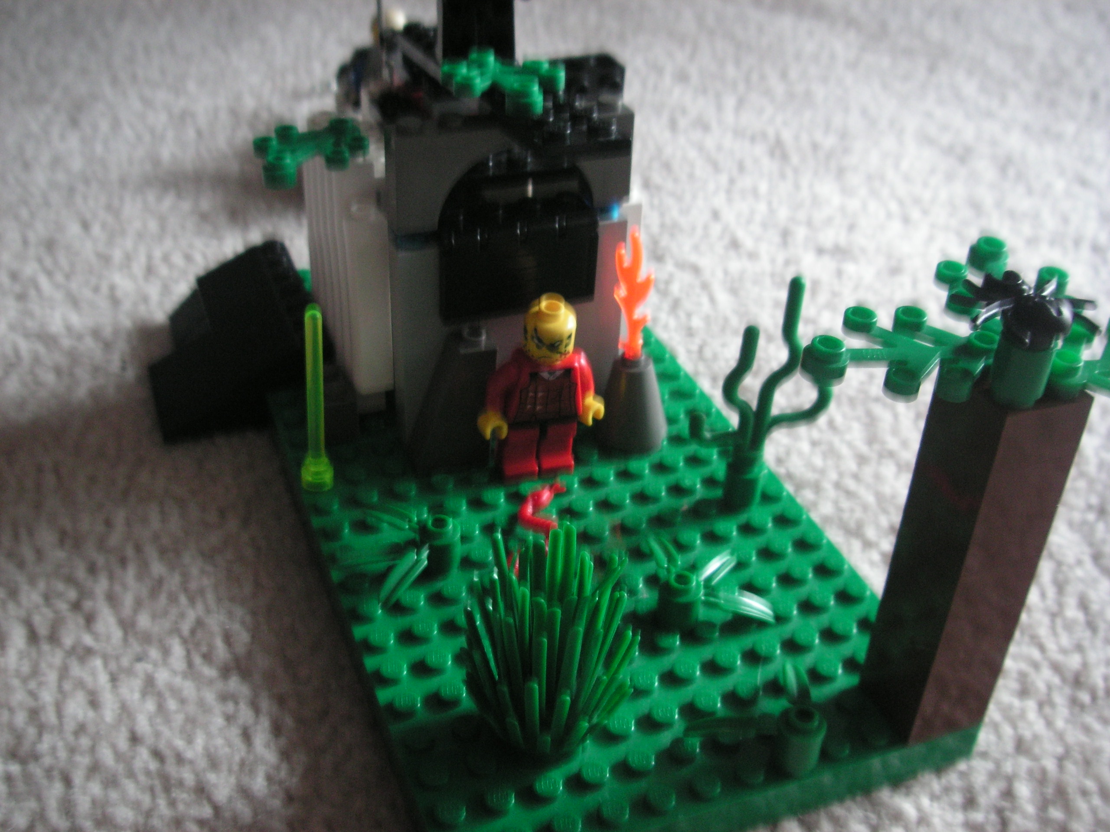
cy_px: 416
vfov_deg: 38.7
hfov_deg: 50.1
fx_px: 1186
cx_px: 555
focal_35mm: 37
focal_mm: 6.3
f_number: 3.3
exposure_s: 1/10
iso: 100
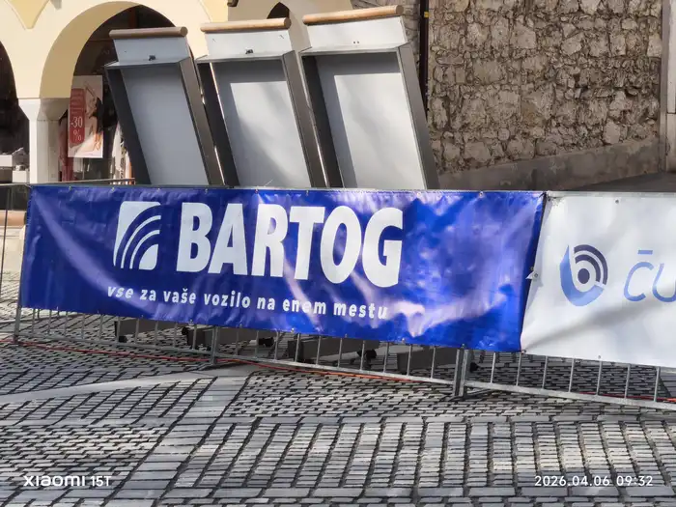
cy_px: 254
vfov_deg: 15.1
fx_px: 1914
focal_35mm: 98
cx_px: 338
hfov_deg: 20.0
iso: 50
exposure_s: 1/980
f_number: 1.9
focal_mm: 7.1
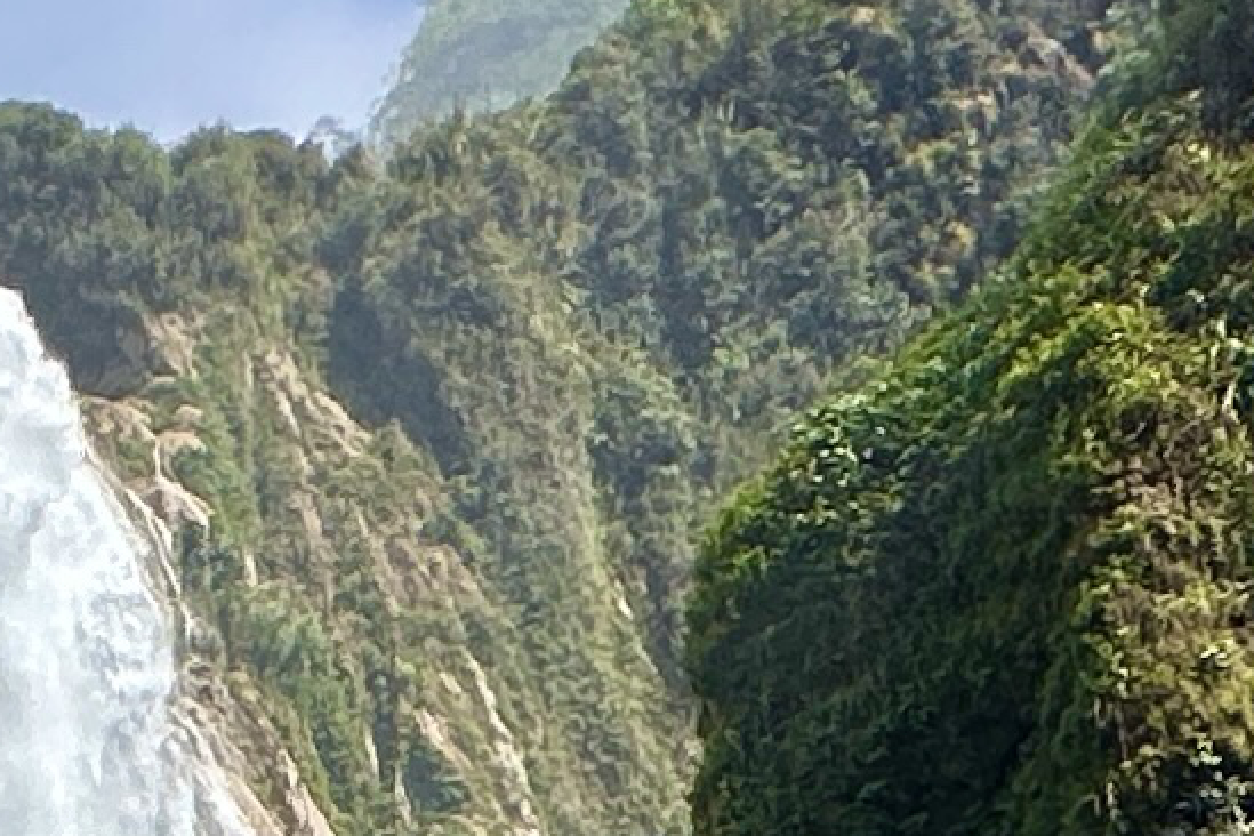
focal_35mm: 107
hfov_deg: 15.9
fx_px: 3727
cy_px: 2302
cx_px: -1087
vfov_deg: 10.2
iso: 50
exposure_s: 1/2212
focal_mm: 2.2
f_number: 2.2
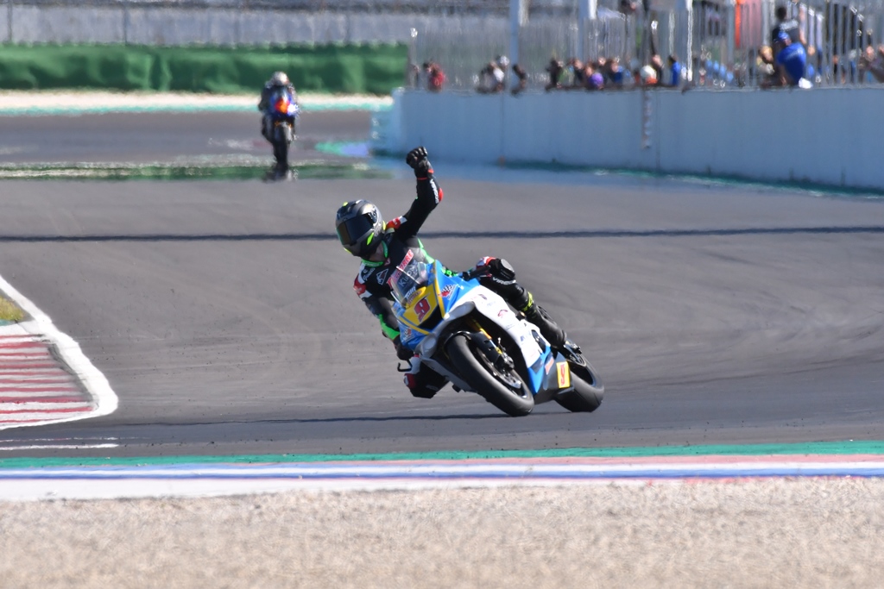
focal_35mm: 1000
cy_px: 294
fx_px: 24557
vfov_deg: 1.4
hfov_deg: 2.1
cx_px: 442
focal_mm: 500
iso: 500
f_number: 10
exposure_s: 1/1600
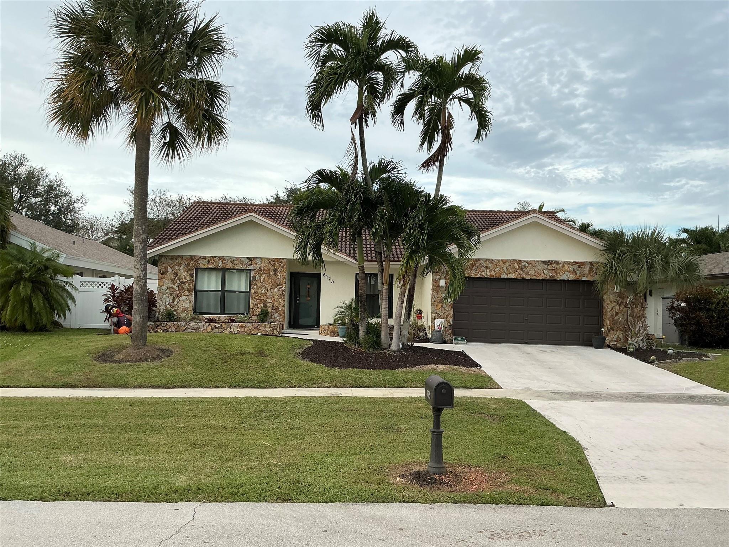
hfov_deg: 63.4
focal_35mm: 28
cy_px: 274
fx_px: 590
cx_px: 364
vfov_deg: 49.7
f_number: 1.8
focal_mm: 3
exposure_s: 1/739
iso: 25
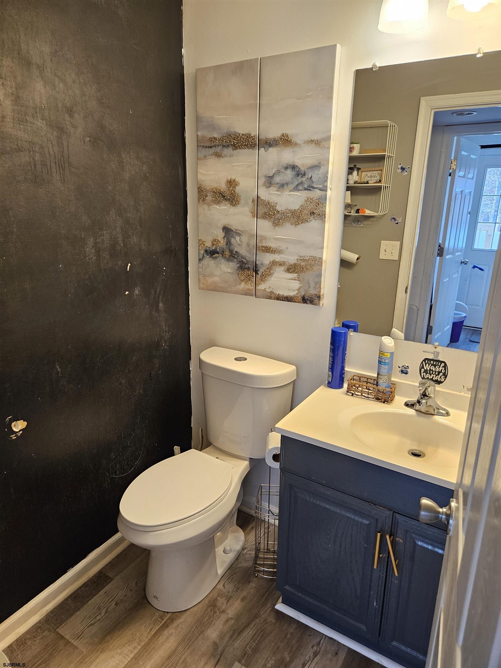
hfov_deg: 58.9
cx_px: 250
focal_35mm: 23
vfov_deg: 73.9
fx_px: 444
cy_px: 334
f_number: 1.8
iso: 250
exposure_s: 1/120
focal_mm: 5.4
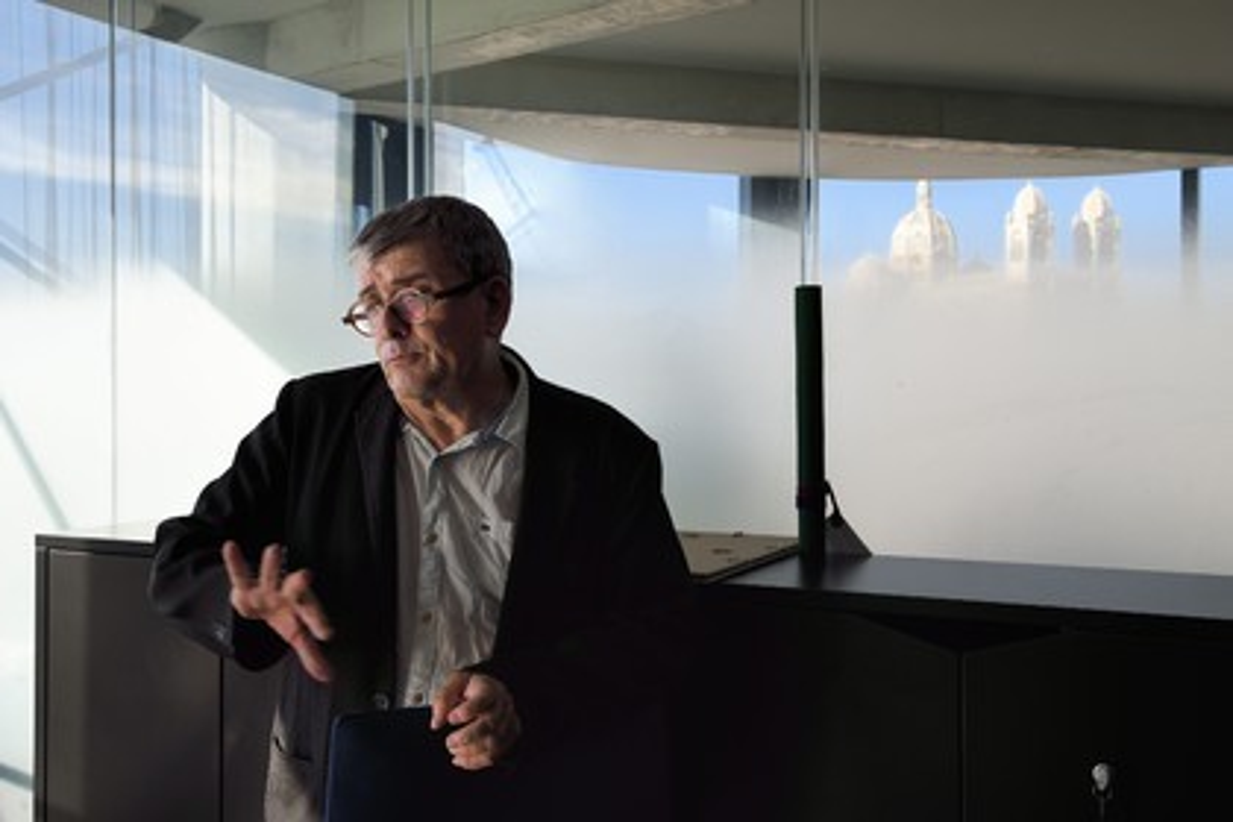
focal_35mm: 35
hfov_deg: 54.4
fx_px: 1199
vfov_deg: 37.9
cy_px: 411
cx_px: 616
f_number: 7.1
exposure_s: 1/200
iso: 200
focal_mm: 35
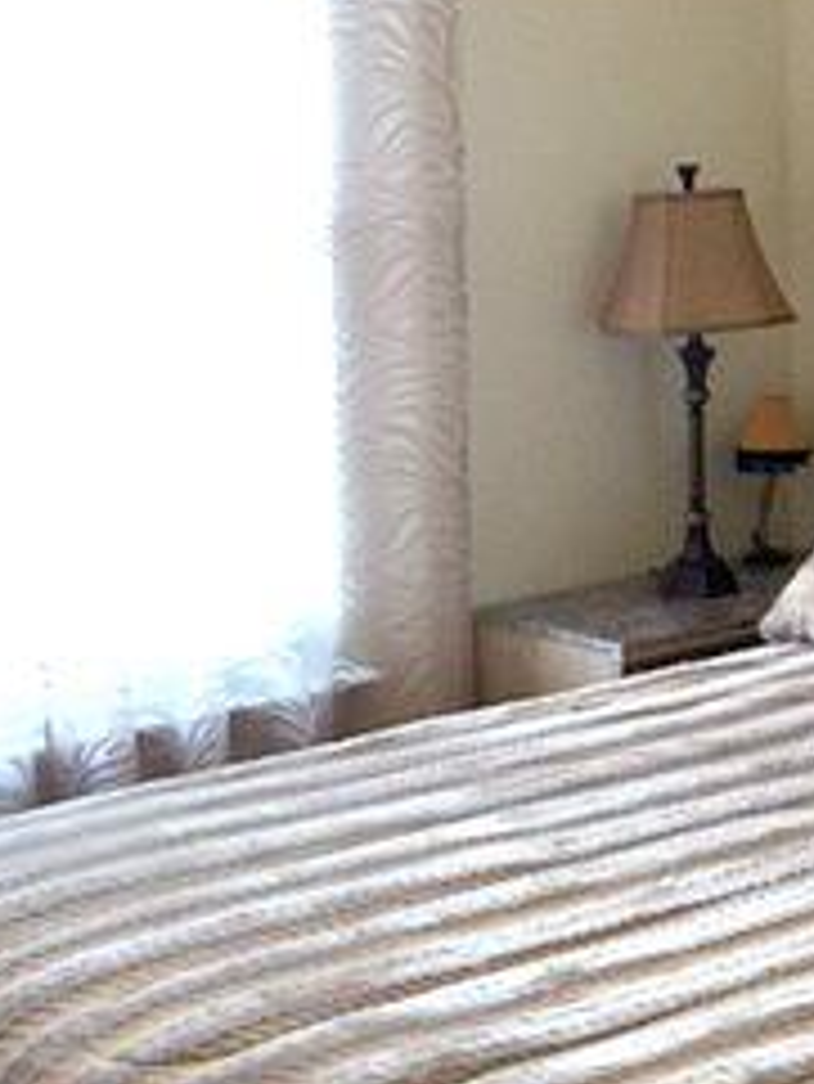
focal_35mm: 77
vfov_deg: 25.1
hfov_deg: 18.2
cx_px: 980
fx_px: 2412
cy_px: 297
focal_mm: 4.15
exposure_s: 1/30
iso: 40
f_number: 2.2
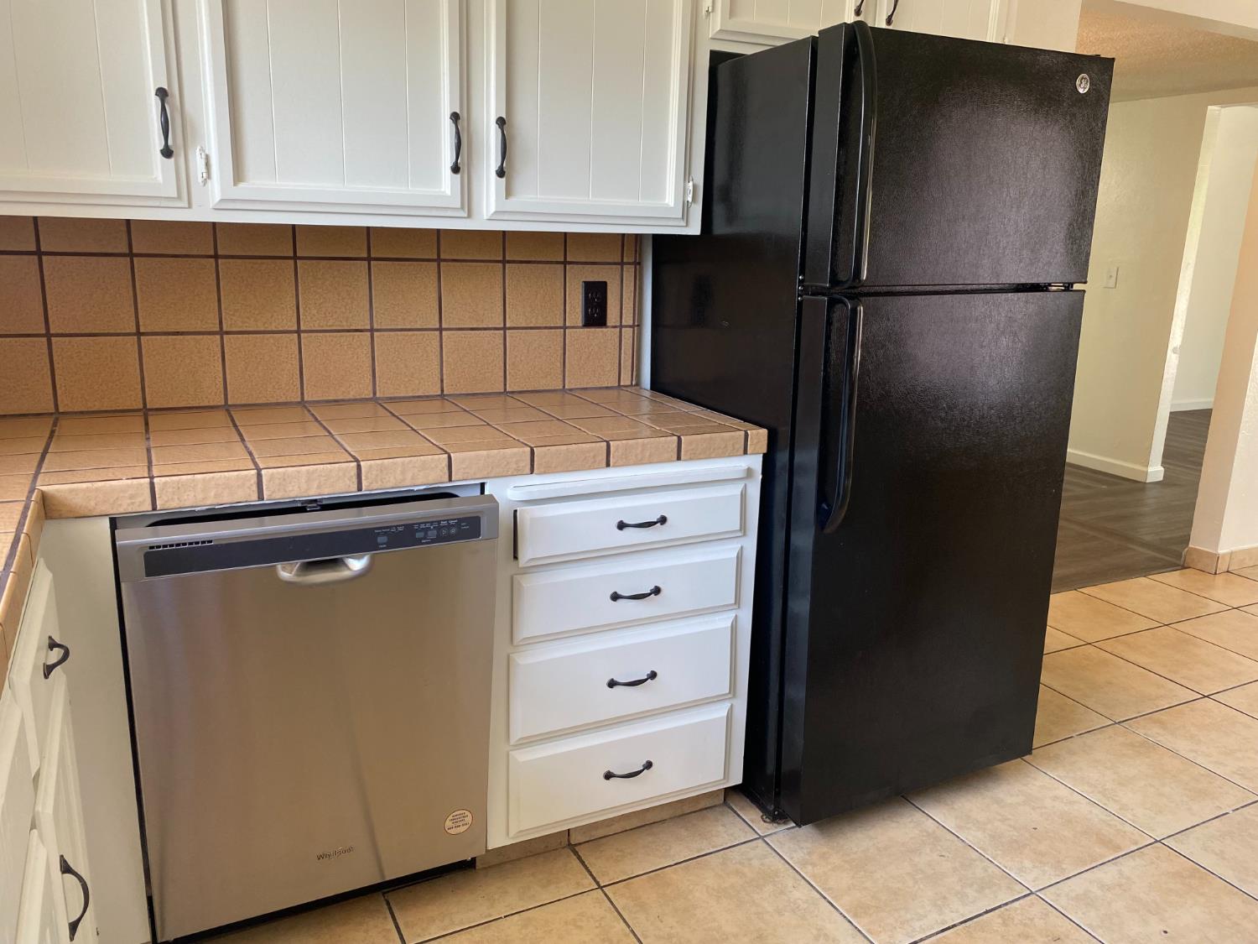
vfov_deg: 53.1
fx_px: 945
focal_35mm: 26
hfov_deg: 67.3
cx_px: 629
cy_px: 472
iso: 125
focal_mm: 4.25
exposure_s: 1/75
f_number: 1.8
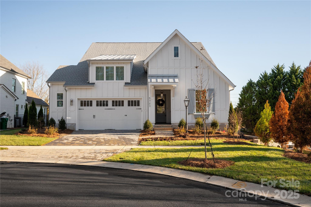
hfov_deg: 62.0
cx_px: 156
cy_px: 104
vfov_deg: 43.5
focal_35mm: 30
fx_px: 259
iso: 400
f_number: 10
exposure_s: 1/400
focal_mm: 30
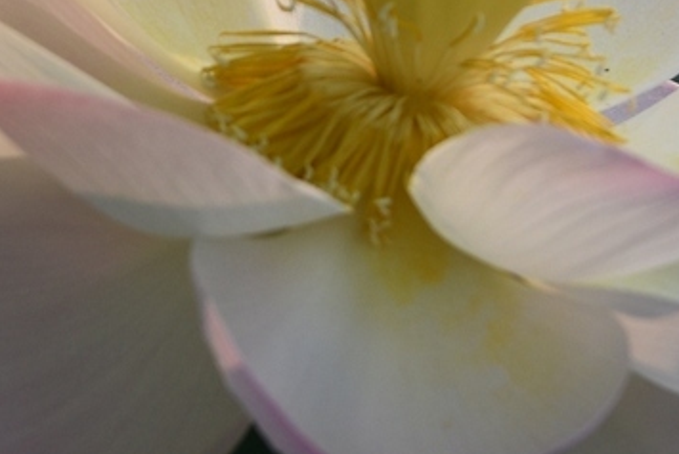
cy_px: 74
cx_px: 700
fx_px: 13604
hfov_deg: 2.9
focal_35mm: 721
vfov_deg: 1.9
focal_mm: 200
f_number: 4.5
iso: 200
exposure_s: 1/800
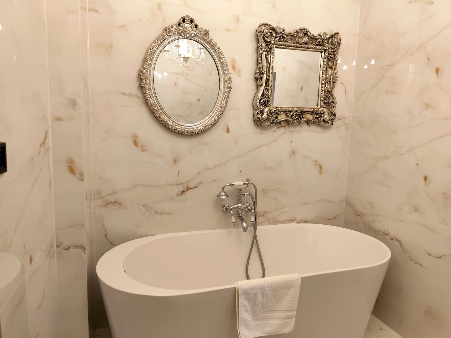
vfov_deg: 58.9
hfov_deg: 73.9
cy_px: 169
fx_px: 300
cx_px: 226
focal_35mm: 23
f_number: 1.65
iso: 400
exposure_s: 1/50
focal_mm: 6.19
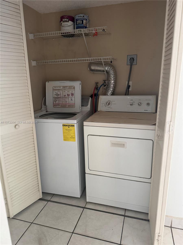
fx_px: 169
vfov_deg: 71.6
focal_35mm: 24
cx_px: 92
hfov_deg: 56.8
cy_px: 122
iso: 800
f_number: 1.78
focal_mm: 6.76
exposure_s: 1/60
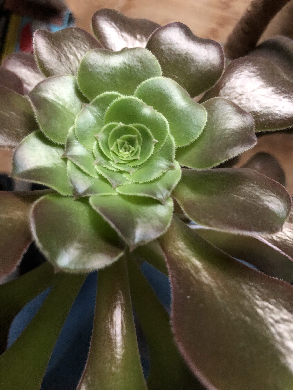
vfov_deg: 63.4
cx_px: 146
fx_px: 316
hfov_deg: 49.7
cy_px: 195
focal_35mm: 28
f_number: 1.8
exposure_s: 1/4
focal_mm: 3.99
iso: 100
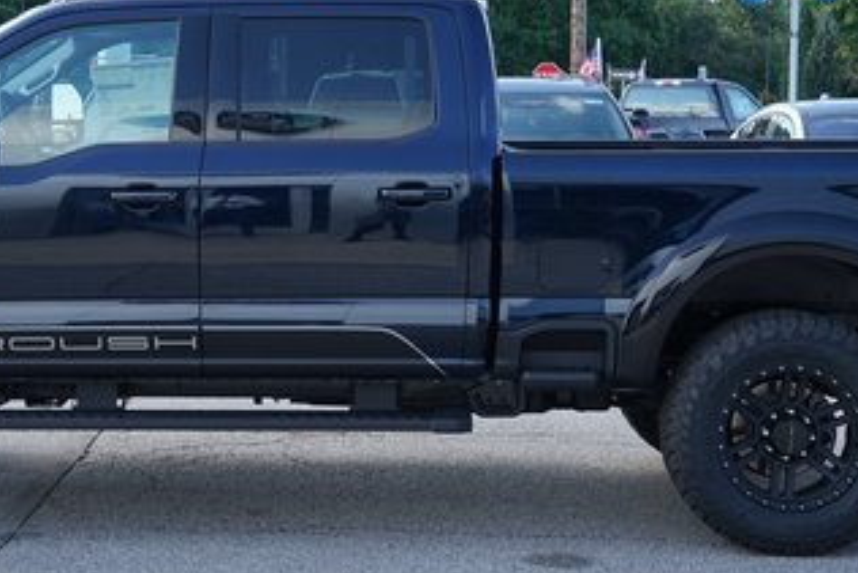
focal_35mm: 81
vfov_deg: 16.8
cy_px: 205
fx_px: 1931
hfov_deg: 25.0
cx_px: 315
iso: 100
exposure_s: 1/80
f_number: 6.3
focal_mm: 40
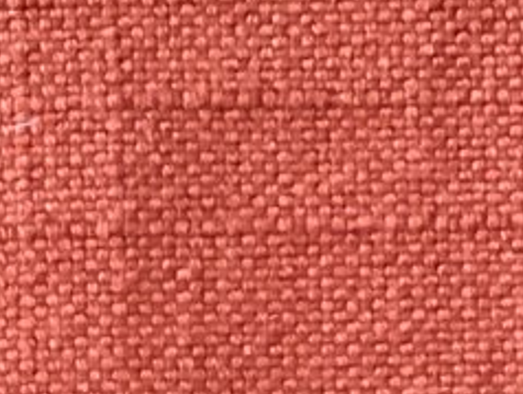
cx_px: 166
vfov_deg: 7.2
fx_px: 2979
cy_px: 884
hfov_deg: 10.0
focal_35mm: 197
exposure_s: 1/30
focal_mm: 3.3
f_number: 2.4
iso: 400
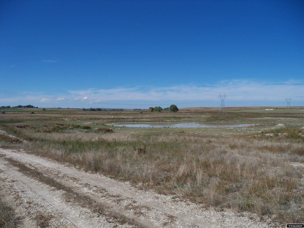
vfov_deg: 40.7
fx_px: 307
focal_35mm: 35
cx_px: 152
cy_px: 114
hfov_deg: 52.6
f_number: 3.5
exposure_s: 1/1600
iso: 80
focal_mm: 6.2
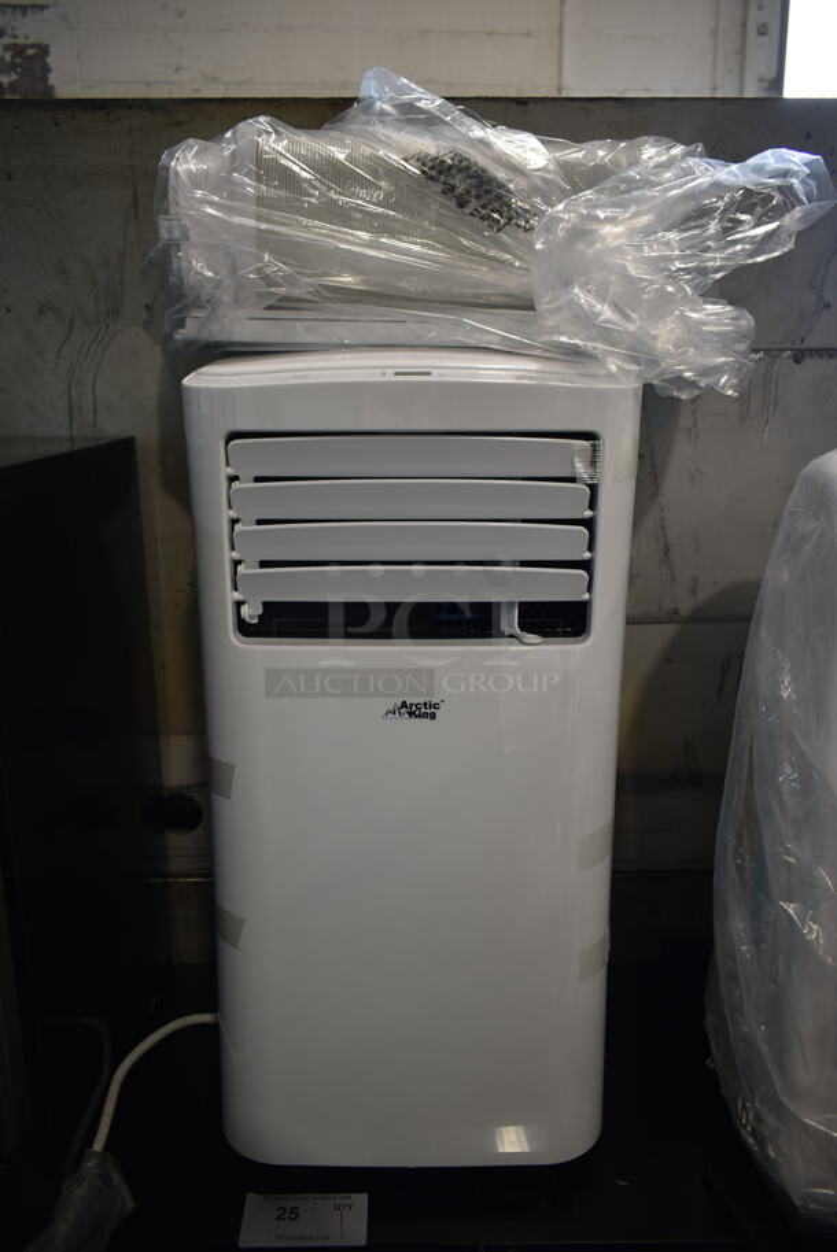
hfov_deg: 48.0
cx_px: 418
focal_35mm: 27
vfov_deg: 67.3
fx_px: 940
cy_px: 626
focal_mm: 18
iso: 110
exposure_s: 1/30
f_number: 3.5
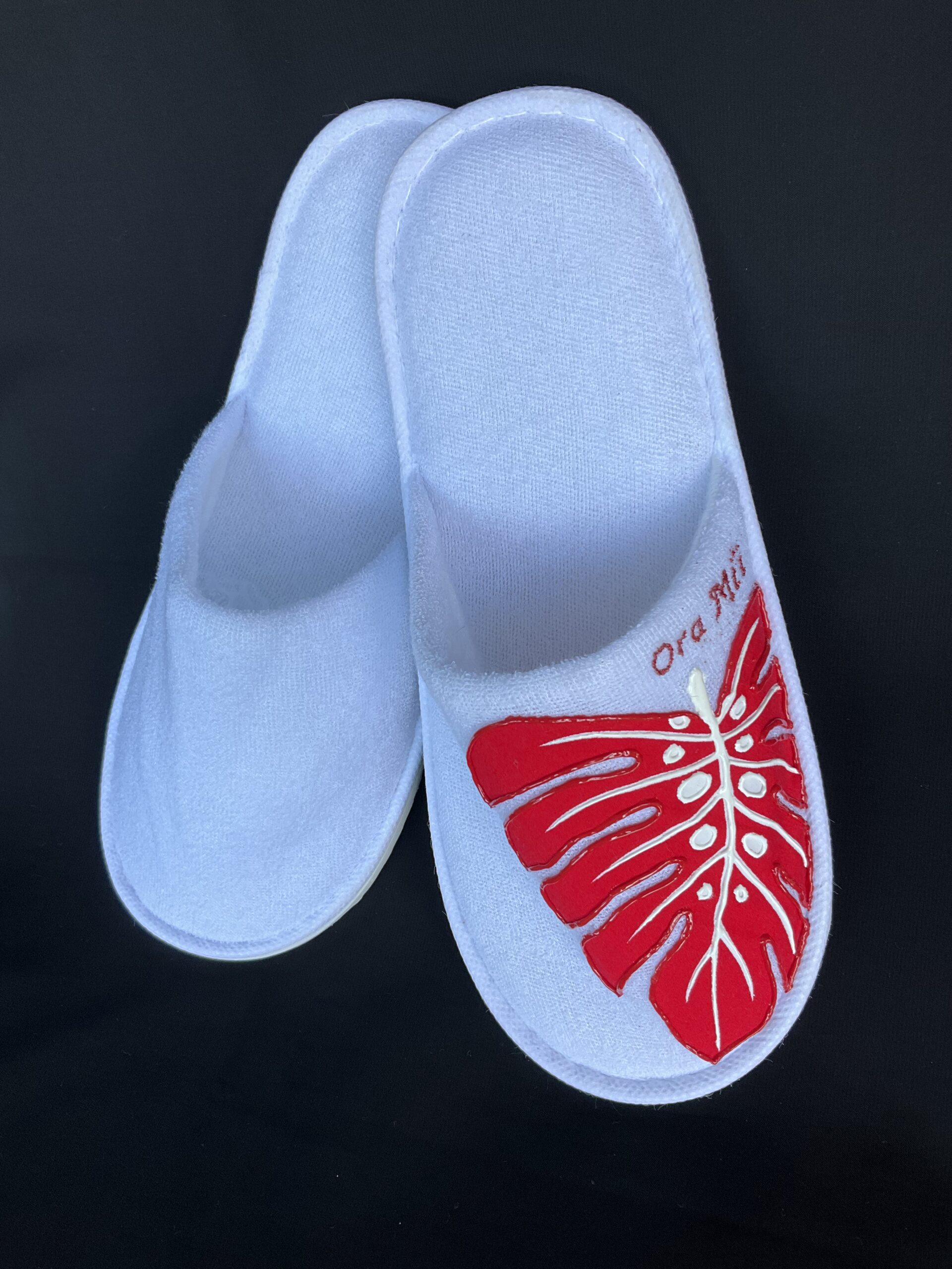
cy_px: 634
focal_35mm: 29
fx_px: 1063
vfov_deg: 61.7
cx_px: 476
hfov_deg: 48.2
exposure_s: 1/122
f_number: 1.8
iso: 25
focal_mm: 3
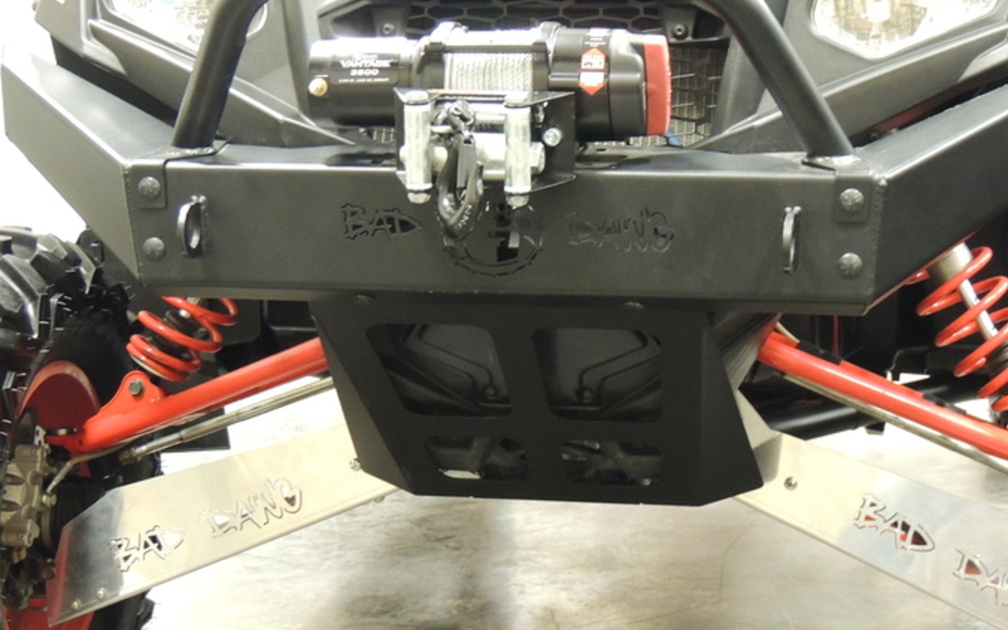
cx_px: 588
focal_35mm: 69
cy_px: 356
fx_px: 1896
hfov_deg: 29.7
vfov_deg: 18.9
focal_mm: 9.8
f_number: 3.7
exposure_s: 1/5
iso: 800
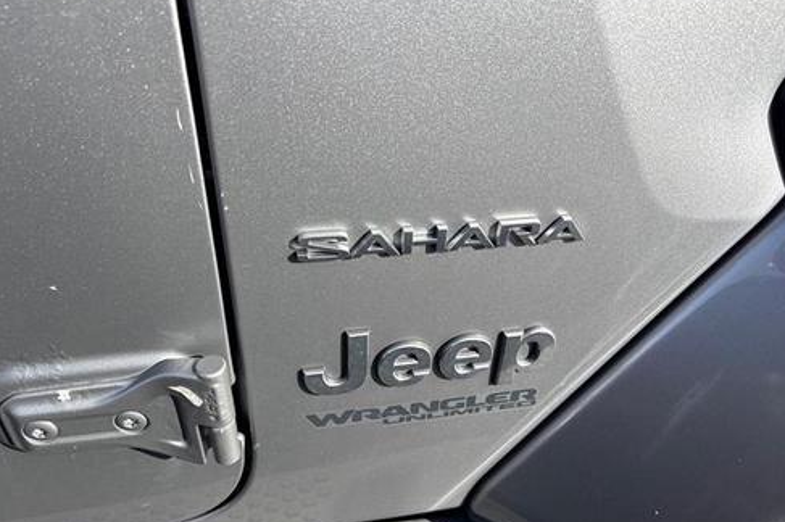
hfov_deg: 65.5
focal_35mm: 28
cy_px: 282
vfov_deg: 46.3
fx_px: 610
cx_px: 392
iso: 50
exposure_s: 1/1667
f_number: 1.6
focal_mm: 5.96
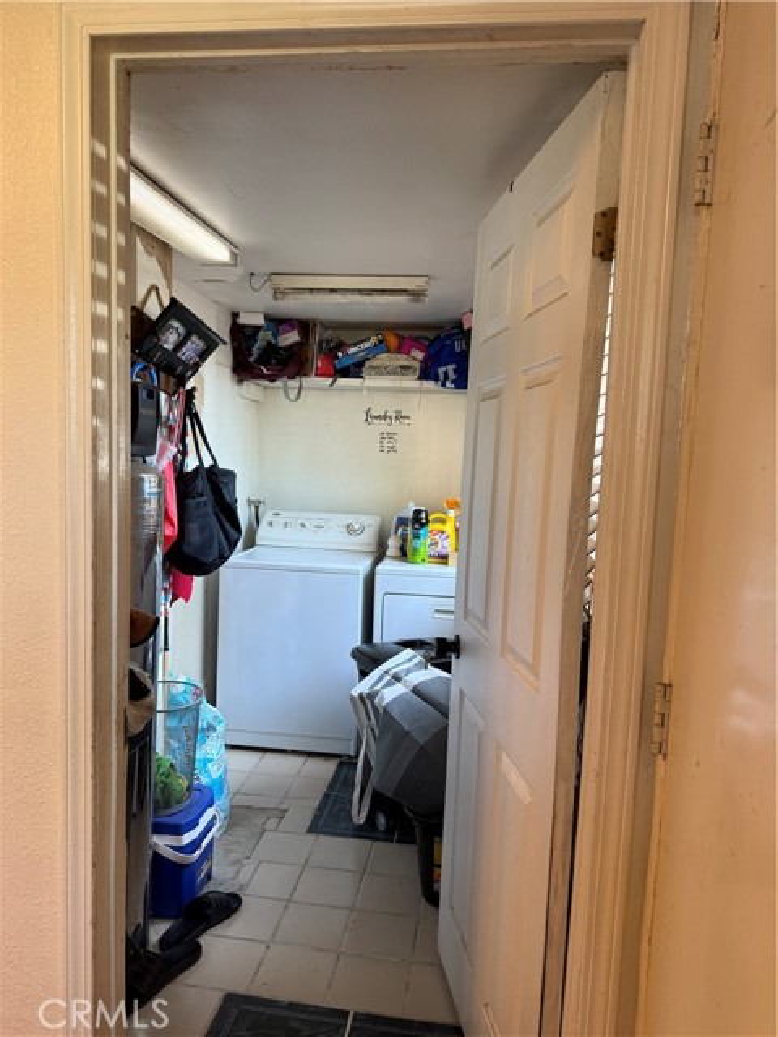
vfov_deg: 71.6
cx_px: 389
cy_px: 518
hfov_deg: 56.8
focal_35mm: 24
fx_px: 719
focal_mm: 6.76
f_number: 1.78
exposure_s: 1/60
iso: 200
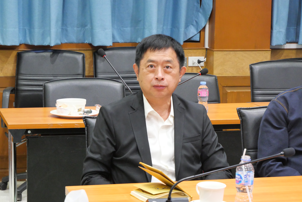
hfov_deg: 19.8
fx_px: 865
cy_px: 101
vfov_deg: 13.3
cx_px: 151
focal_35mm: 103
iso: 3200
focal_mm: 50
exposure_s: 1/40
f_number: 5.6
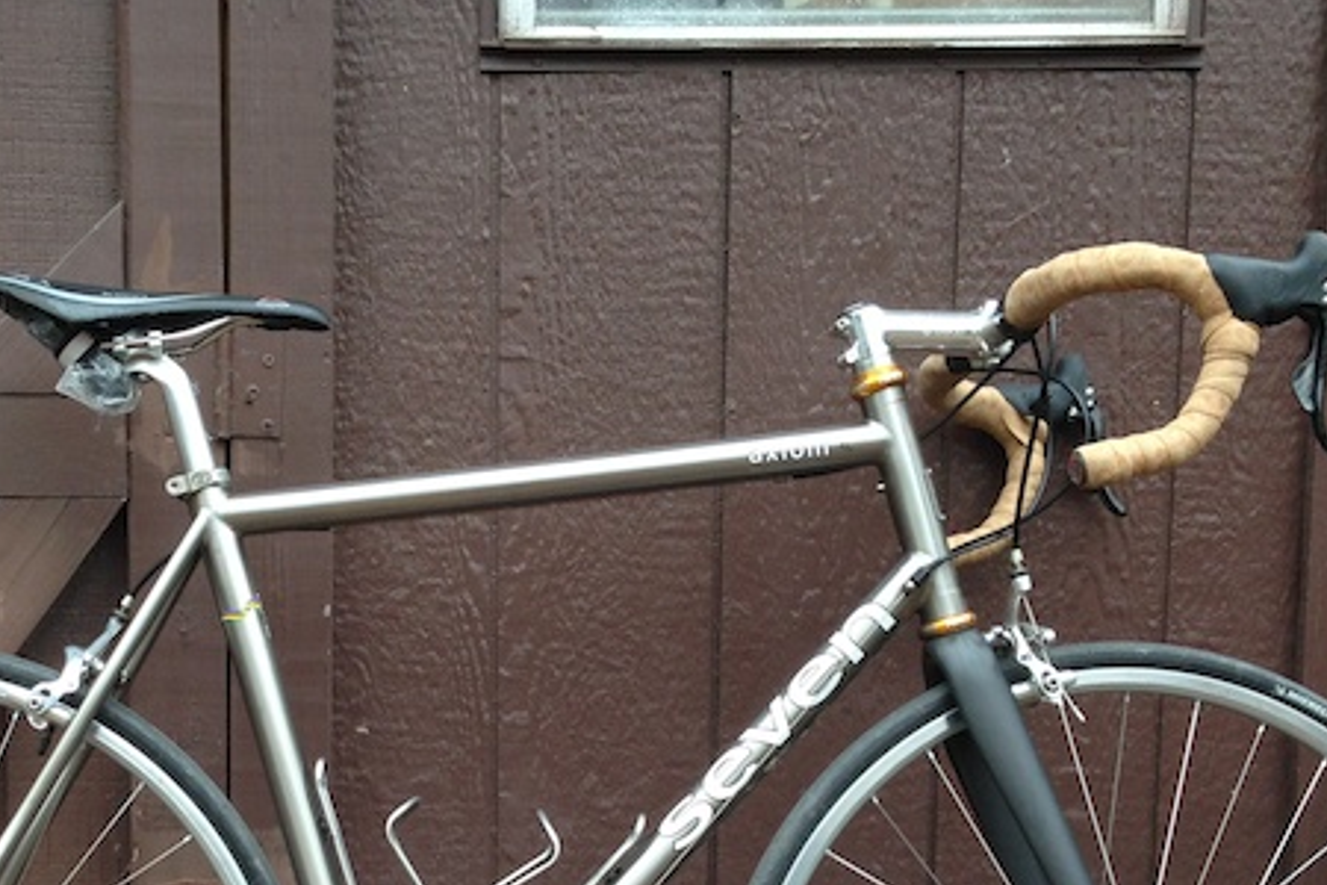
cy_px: 879
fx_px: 2248
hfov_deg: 32.7
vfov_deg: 21.5
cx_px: 484
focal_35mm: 61
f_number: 2.4
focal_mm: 4.12
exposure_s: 1/120
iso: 64
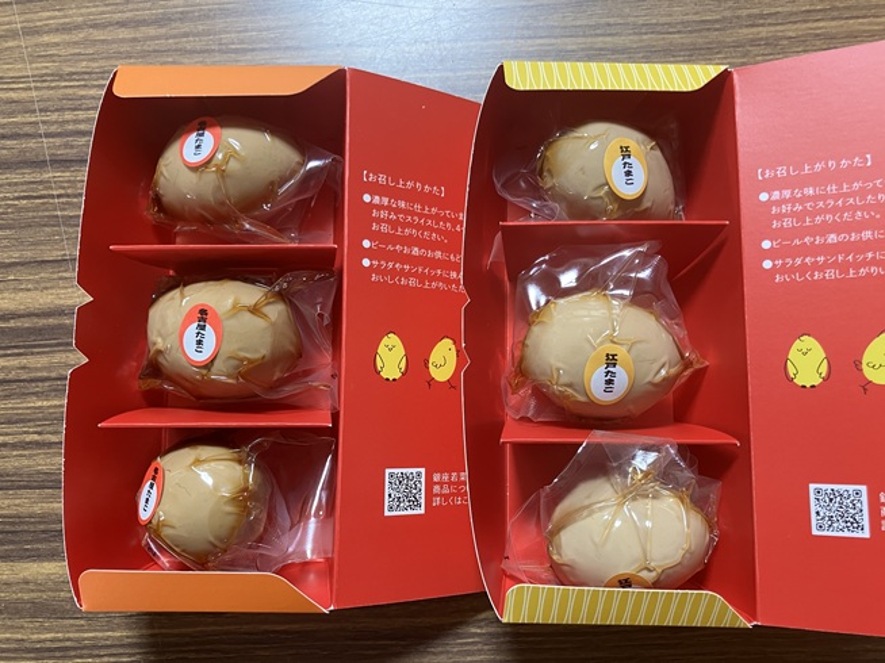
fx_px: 716
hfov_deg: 63.5
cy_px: 332
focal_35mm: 28
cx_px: 442
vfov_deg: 49.7
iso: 160
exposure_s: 1/60
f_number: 1.8
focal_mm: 3.99
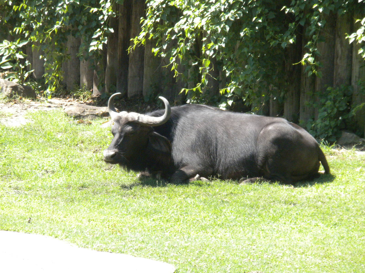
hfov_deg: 8.3
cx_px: 182
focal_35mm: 238
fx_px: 2510
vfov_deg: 6.2
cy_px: 136
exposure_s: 1/468
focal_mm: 42.1
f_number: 5.2
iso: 364
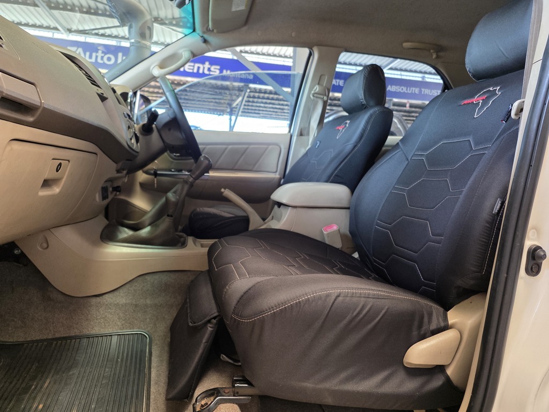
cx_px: 274
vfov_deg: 58.9
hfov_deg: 73.9
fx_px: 365
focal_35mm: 23
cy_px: 206
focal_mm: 6.25
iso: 250
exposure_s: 1/100
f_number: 1.7
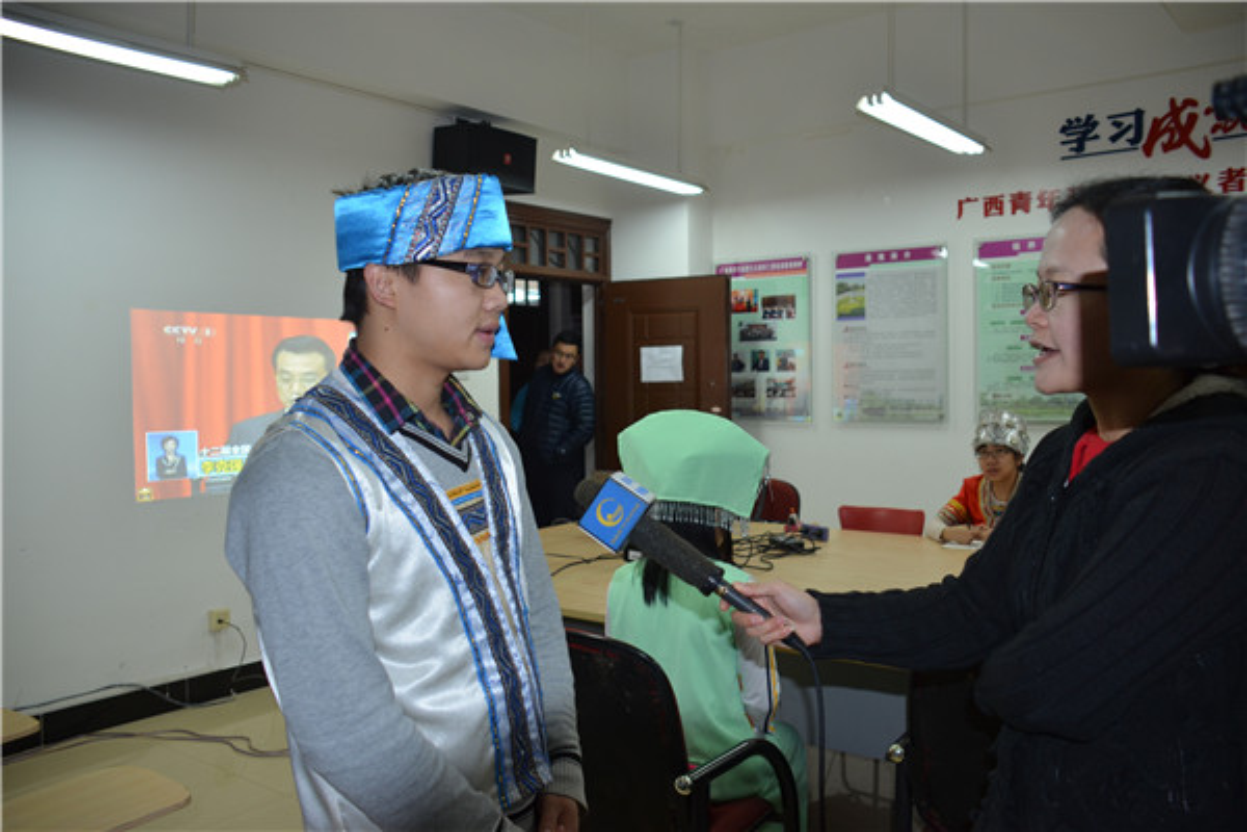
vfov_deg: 41.7
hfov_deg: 59.5
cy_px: 416
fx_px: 1091
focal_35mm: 32
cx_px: 624
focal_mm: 21
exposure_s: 1/80
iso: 400
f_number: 3.8
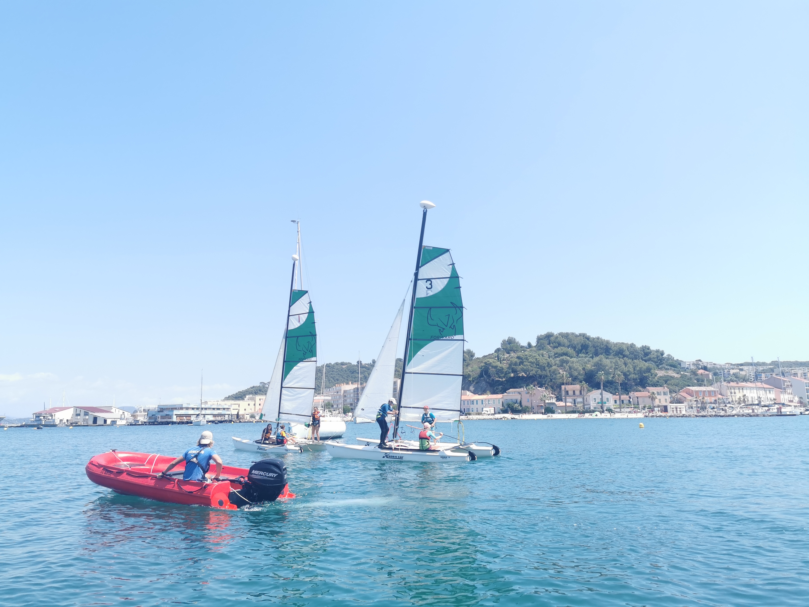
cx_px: 404
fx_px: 631
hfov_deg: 65.3
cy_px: 304
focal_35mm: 27
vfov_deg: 51.4
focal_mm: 5.56
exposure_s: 1/1667
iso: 50
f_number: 1.6
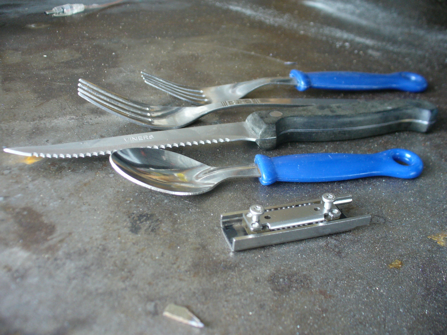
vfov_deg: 38.7
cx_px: 224
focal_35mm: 37
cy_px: 168
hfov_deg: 50.1
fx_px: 478
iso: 150
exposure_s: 1/25
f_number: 2.8
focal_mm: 6.1
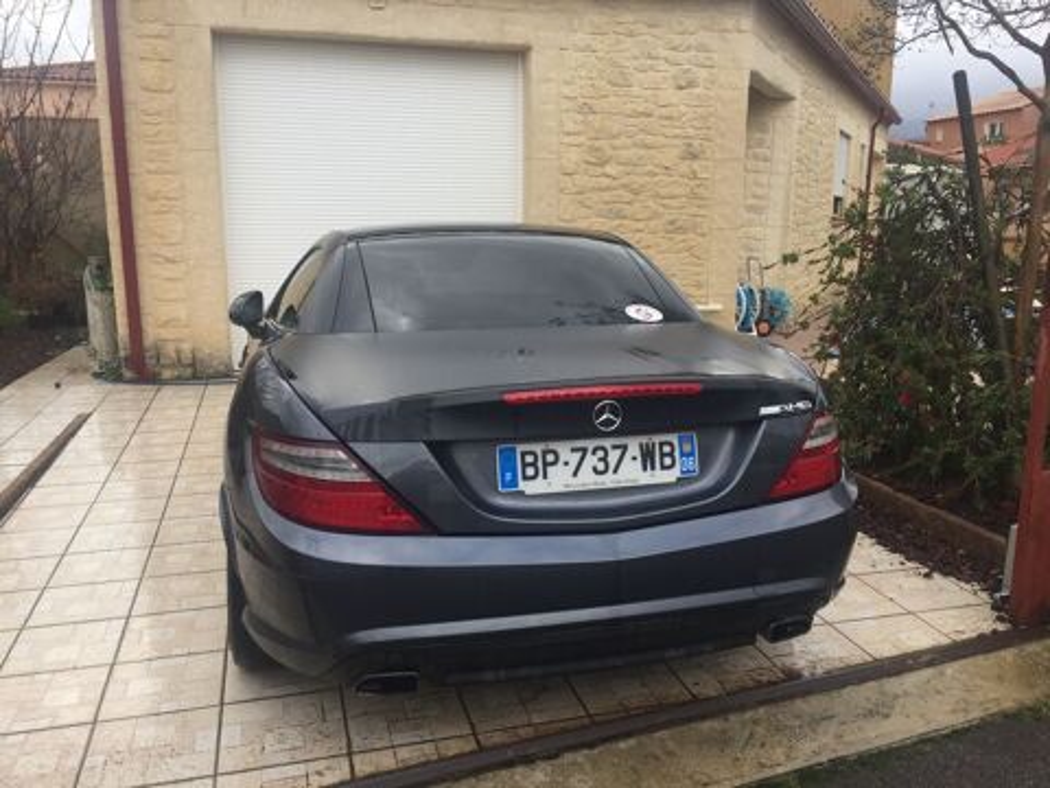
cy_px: 394
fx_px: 880
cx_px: 525
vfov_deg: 48.2
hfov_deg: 61.7
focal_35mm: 29
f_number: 2.2
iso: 32
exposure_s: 1/534
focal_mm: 4.15
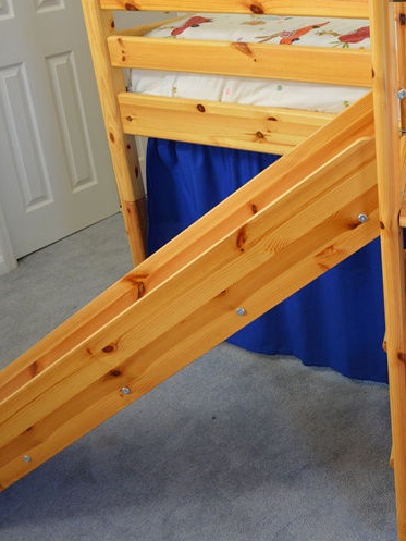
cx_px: 414
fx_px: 735
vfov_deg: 40.4
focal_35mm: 47
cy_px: 241
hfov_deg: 28.8
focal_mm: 18
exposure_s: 1/60
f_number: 4
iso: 800
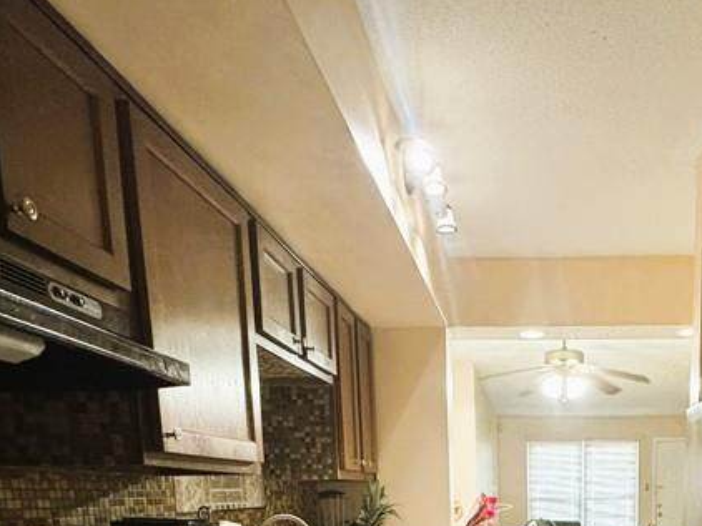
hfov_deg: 50.9
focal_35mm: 34
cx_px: 556
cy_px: 599
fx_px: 689
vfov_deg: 34.9
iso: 500
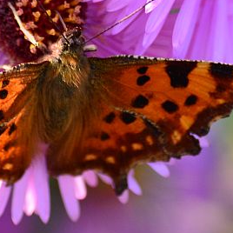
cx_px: 73
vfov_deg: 1.8
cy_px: 52
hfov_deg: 1.8
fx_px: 7394
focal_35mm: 971
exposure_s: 1/200
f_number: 8
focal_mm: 200
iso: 400
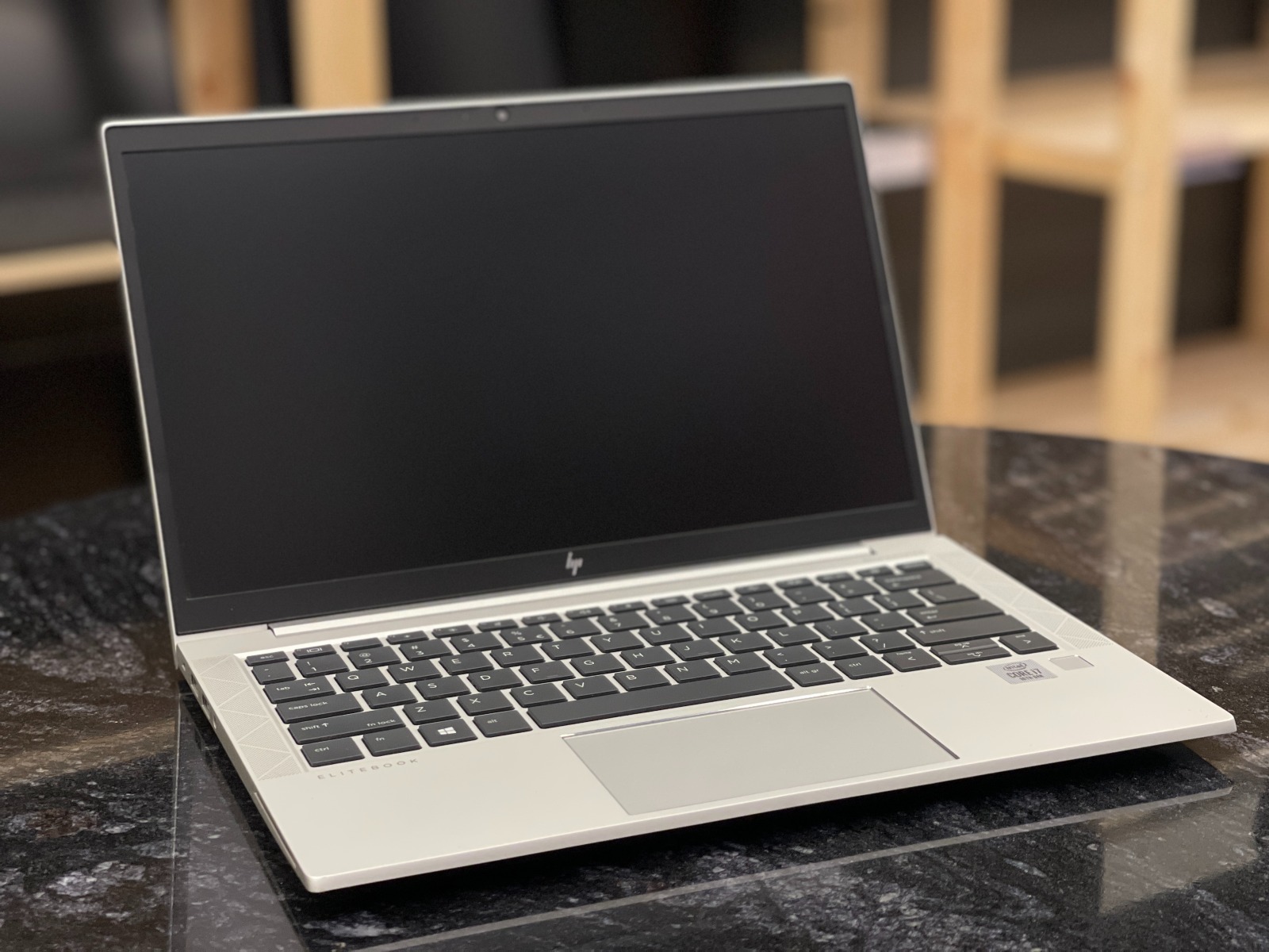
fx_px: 2346
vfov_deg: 22.9
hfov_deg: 30.3
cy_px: 476
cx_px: 634
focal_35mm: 64
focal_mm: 7.5
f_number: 2.2
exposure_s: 1/88
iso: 250
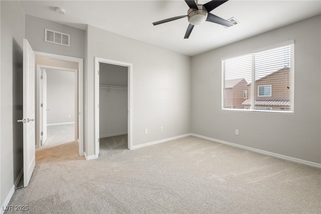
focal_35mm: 14
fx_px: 125
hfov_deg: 104.3
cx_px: 160
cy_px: 107
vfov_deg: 81.2
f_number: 9
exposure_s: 1/2.5
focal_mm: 14
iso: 100
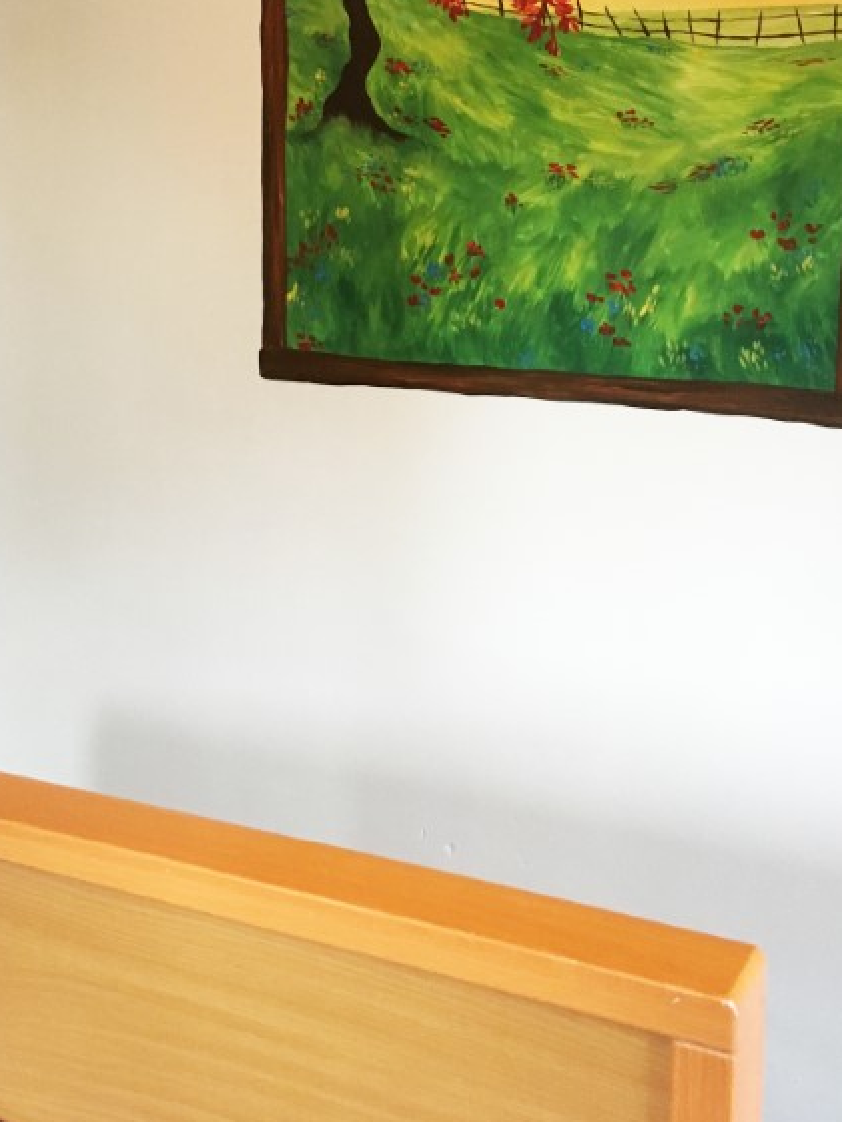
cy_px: 294
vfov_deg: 41.8
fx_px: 1426
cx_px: 581
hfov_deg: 32.5
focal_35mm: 44
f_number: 2.2
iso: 200
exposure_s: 1/33
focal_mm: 4.15
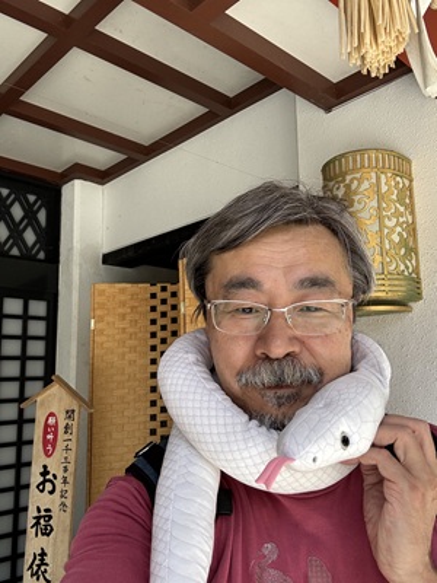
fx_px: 505
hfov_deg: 46.8
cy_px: 292
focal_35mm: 30
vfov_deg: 60.0
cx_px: 218
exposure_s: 1/122
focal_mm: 2.69
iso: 20
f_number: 1.9
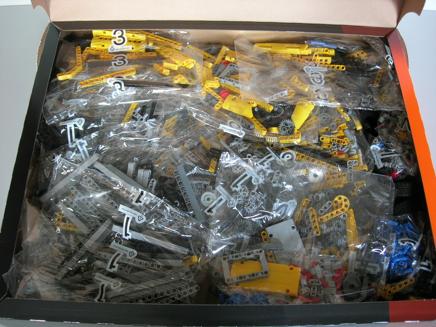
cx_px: 218
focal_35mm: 38
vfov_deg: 37.7
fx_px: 479
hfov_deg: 49.0
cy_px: 164
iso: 64
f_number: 2.8
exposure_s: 1/6.8
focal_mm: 7.8
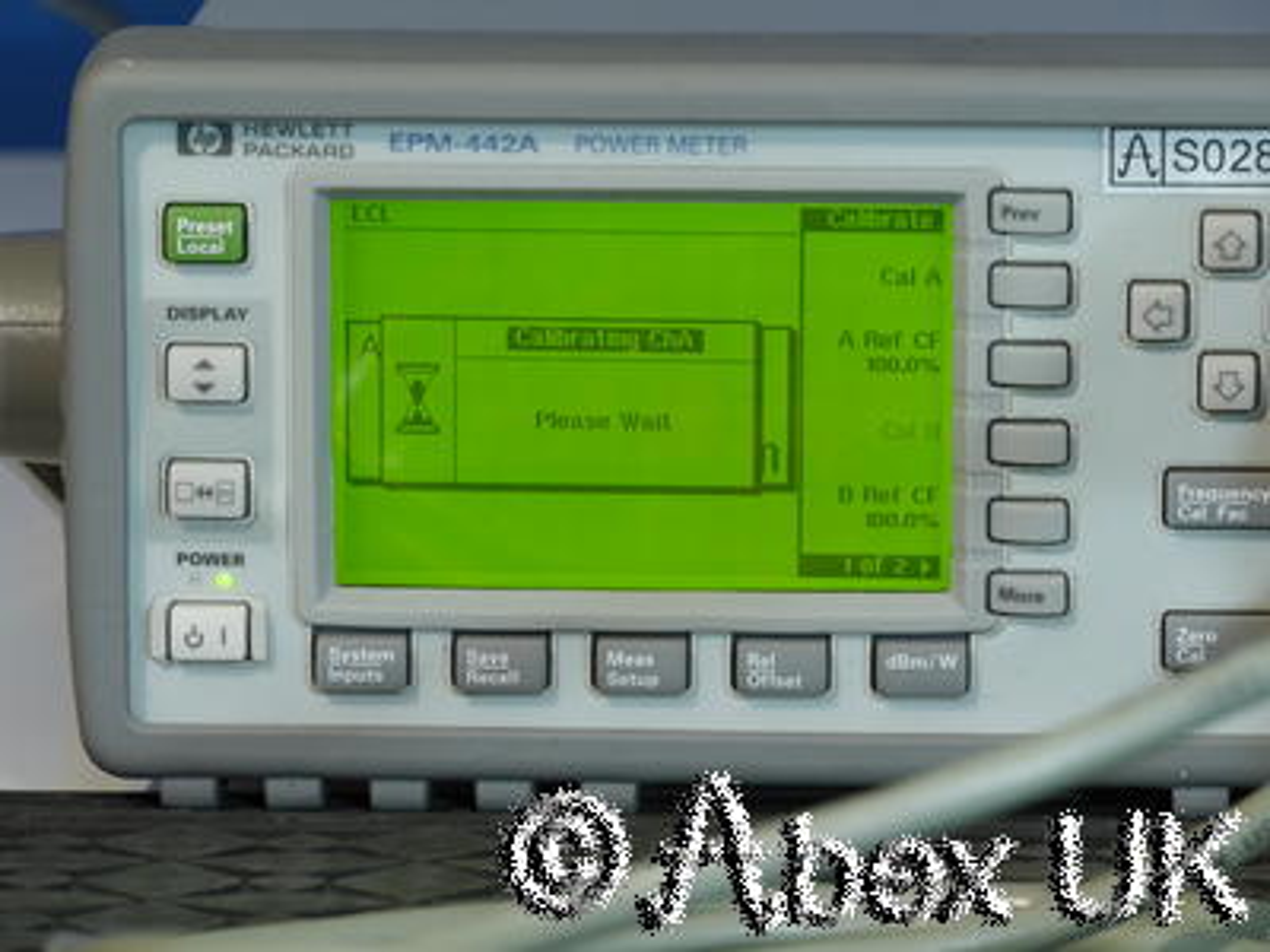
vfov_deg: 5.3
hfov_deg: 7.1
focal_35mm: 280
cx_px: 635
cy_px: 476
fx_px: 10273
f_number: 11
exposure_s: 1/3.2
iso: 400
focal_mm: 140
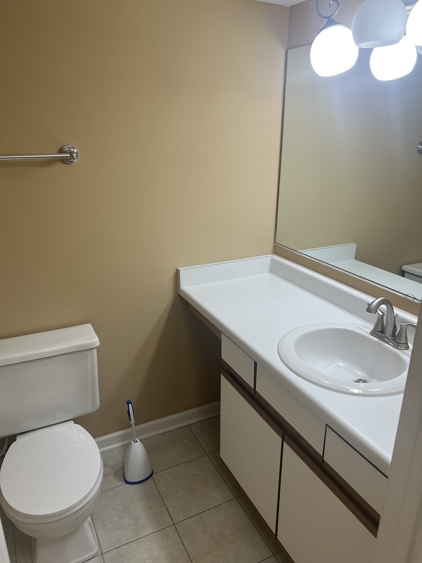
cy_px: 282
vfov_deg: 67.3
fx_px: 423
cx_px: 211
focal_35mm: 26
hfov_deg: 53.1
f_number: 1.5
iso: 80
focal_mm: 5.7
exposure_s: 1/120
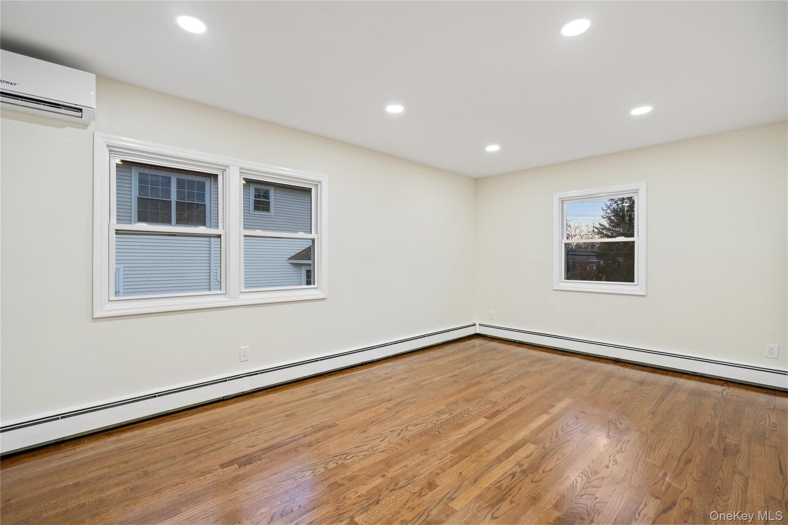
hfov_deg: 96.7
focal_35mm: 16
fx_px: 350
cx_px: 394
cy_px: 262
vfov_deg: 73.7
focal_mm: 16
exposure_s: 1/10
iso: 1000
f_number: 5.6
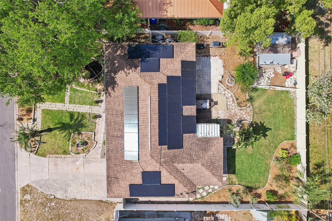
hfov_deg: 78.6
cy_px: 110
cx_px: 166
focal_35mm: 22
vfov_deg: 57.2
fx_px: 203
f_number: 2.8
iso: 160
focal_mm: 8.4
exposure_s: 1/2000
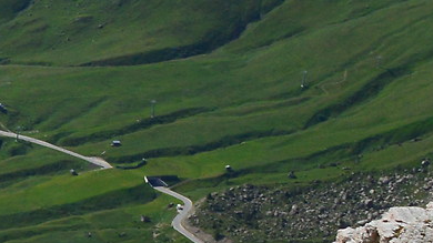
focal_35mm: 174
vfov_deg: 6.9
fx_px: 1997
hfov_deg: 10.5
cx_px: -623
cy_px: -109
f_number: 11
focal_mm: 18
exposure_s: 1/500
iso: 320
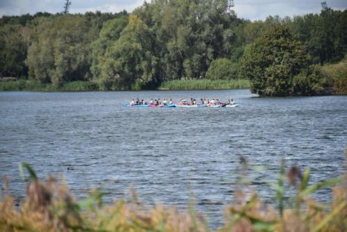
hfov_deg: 9.8
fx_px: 2025
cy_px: 116
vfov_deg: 6.6
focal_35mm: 210
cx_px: 174
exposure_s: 1/800
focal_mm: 140
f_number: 7.1
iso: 200
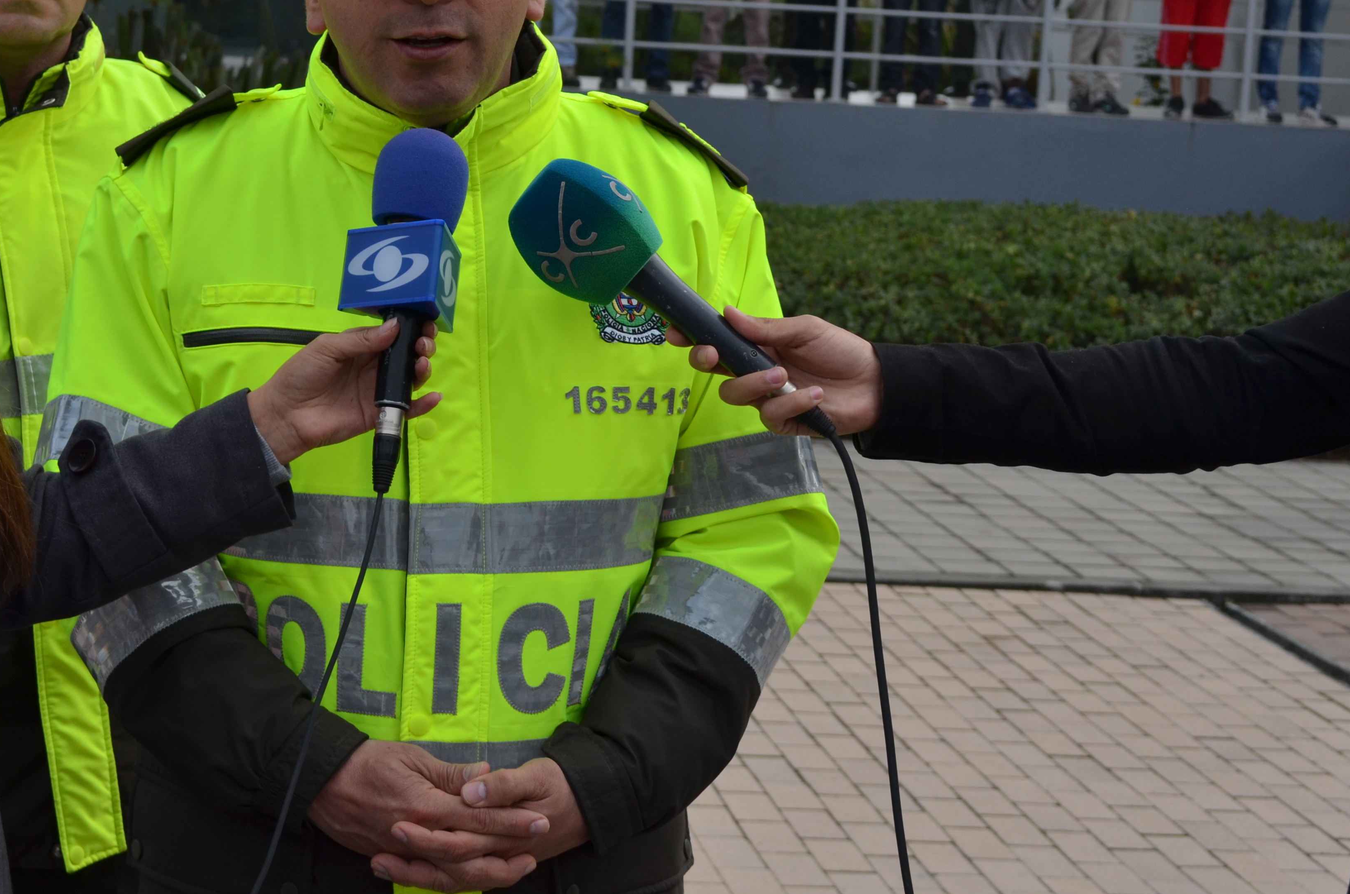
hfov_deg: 26.3
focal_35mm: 77
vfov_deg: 17.5
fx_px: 2882
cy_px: 224
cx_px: 485
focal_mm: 34
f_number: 7.1
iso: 200
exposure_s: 1/200
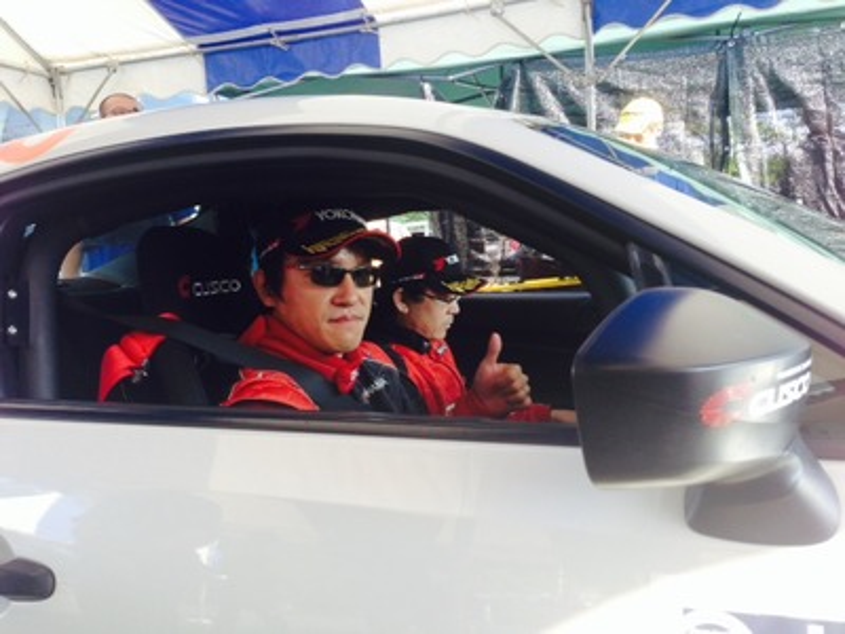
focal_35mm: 33
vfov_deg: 42.9
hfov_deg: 55.4
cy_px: 317
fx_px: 806
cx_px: 422
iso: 50
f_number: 2.4
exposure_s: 1/157
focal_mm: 4.12
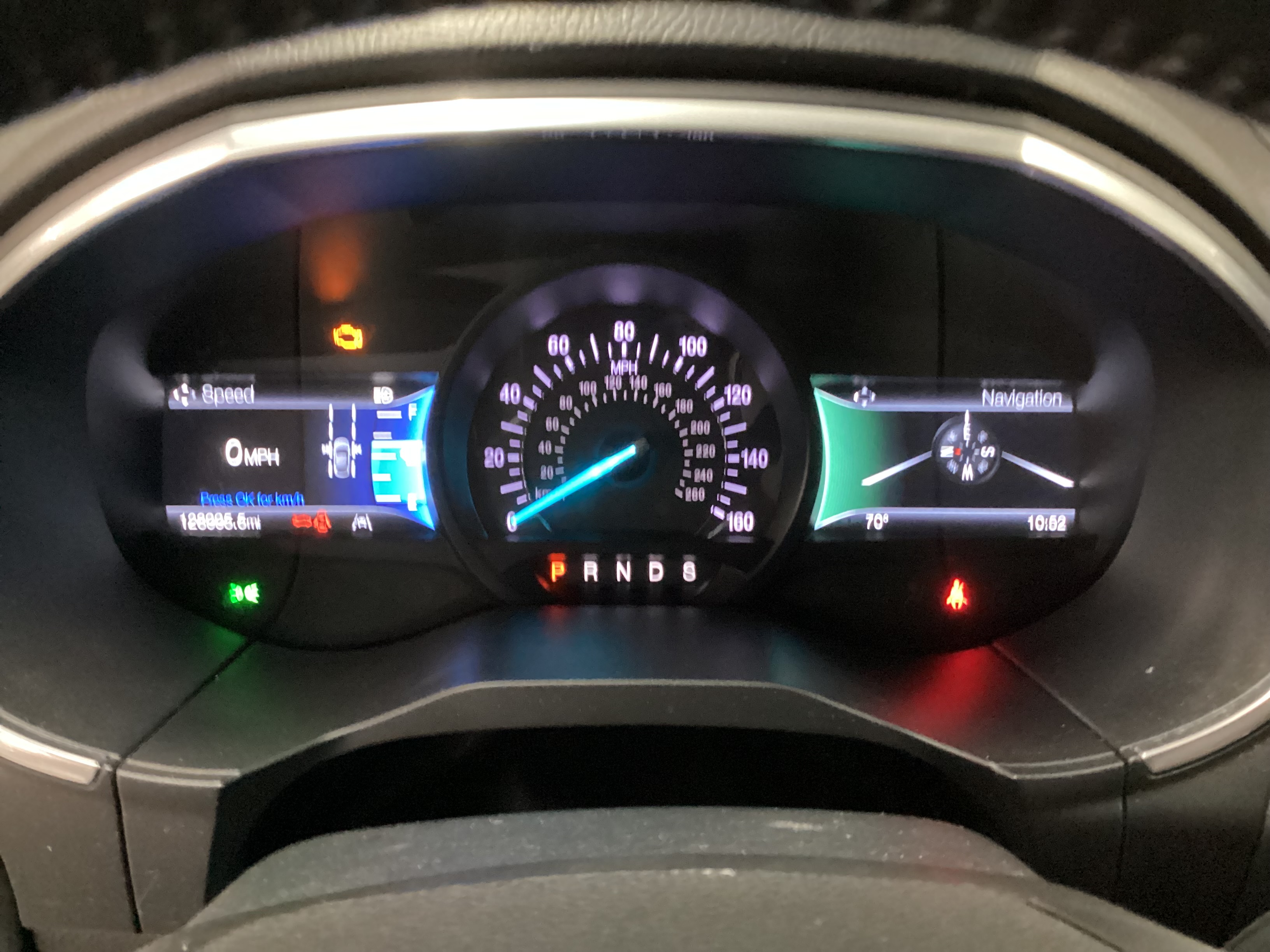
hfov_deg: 58.4
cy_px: 476
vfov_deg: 45.4
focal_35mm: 31
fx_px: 1137
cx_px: 635
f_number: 2.4
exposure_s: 1/17
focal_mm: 3.3
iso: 640
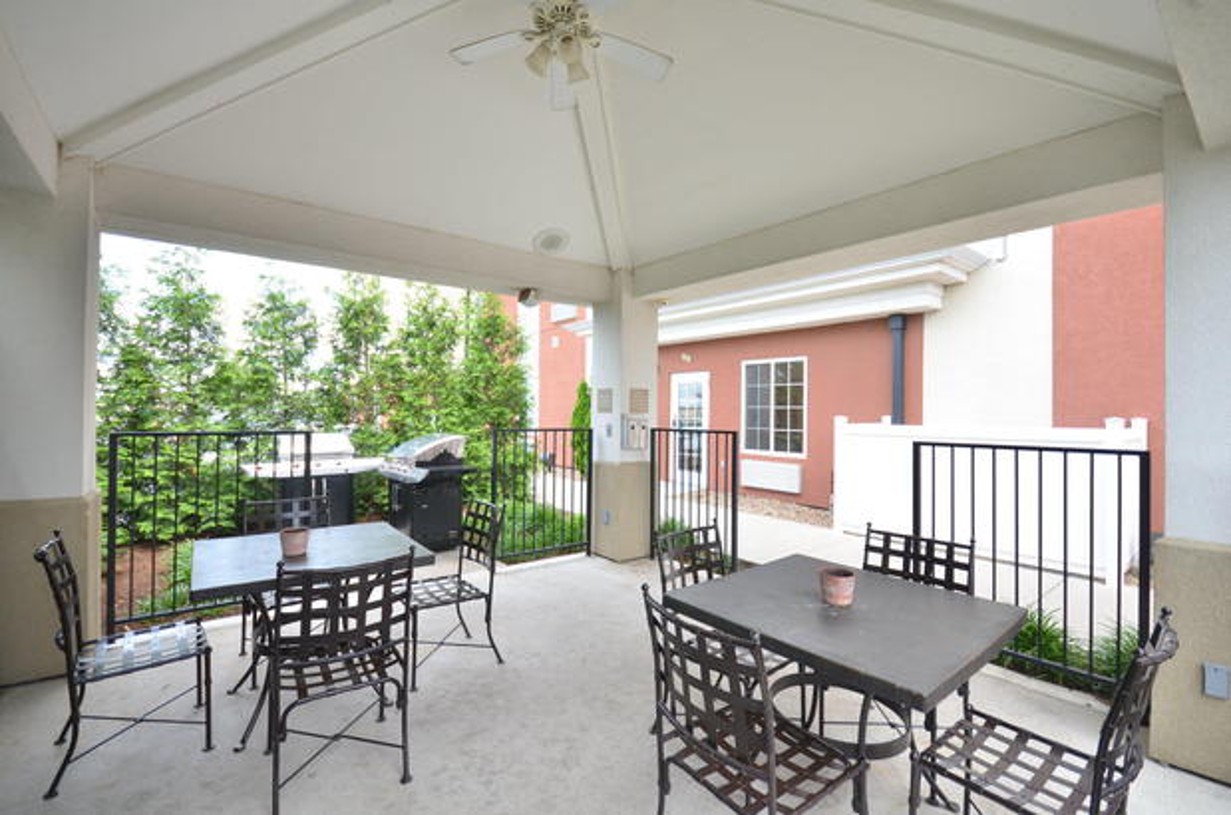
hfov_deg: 100.5
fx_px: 512
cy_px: 408
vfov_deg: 77.1
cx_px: 616
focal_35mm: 15
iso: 250
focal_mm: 10
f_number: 5
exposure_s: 1/100
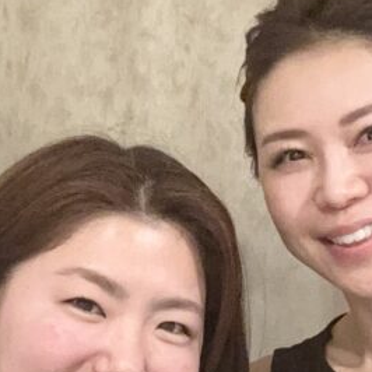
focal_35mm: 102
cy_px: 256
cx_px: 152
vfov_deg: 17.0
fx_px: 1240
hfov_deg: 17.0
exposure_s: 1/50
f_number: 1.9
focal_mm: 2.69
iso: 250
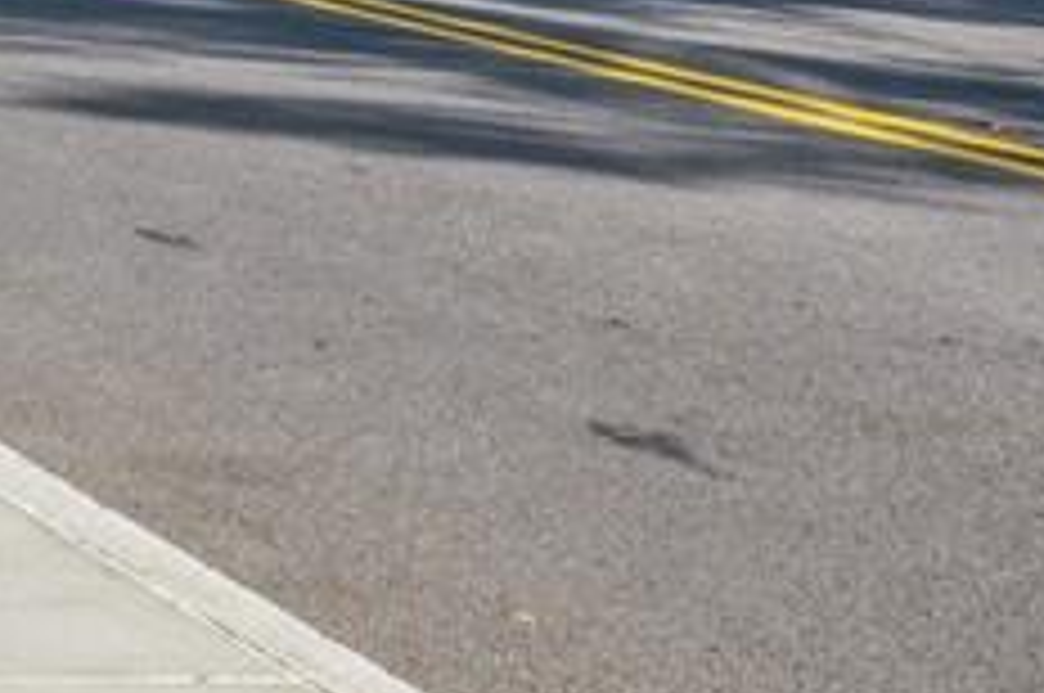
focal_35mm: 77
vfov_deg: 16.5
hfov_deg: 16.1
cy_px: -241
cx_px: -1307
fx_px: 2240
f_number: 11
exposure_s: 1/100
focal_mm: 16.5
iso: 200
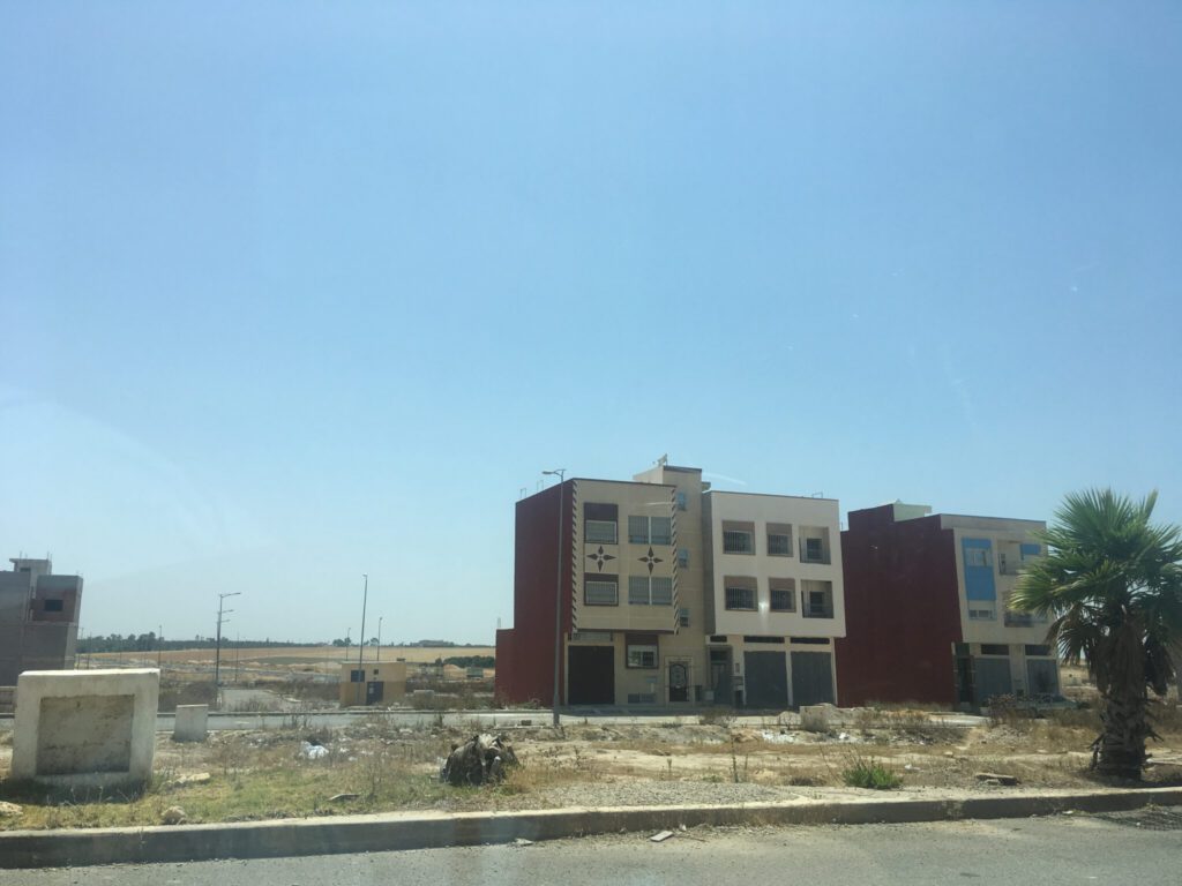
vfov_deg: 48.2
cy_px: 443
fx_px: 990
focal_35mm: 29
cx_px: 591
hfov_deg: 61.7
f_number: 2.2
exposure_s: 1/2137
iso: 25
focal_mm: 4.15
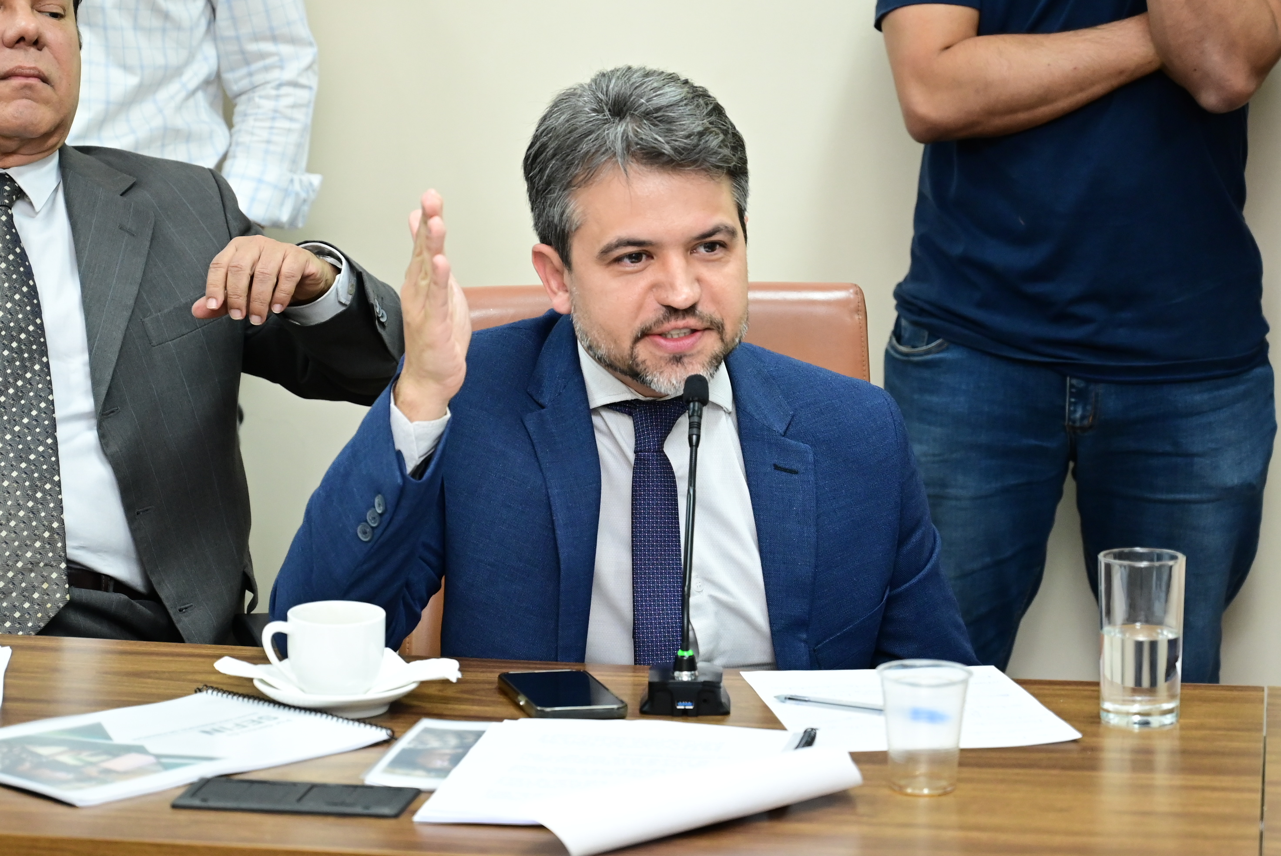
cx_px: 640
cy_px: 428
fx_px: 3739
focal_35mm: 105
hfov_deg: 19.4
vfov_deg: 13.1
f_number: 4
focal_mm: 70
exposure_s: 1/125
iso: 2500
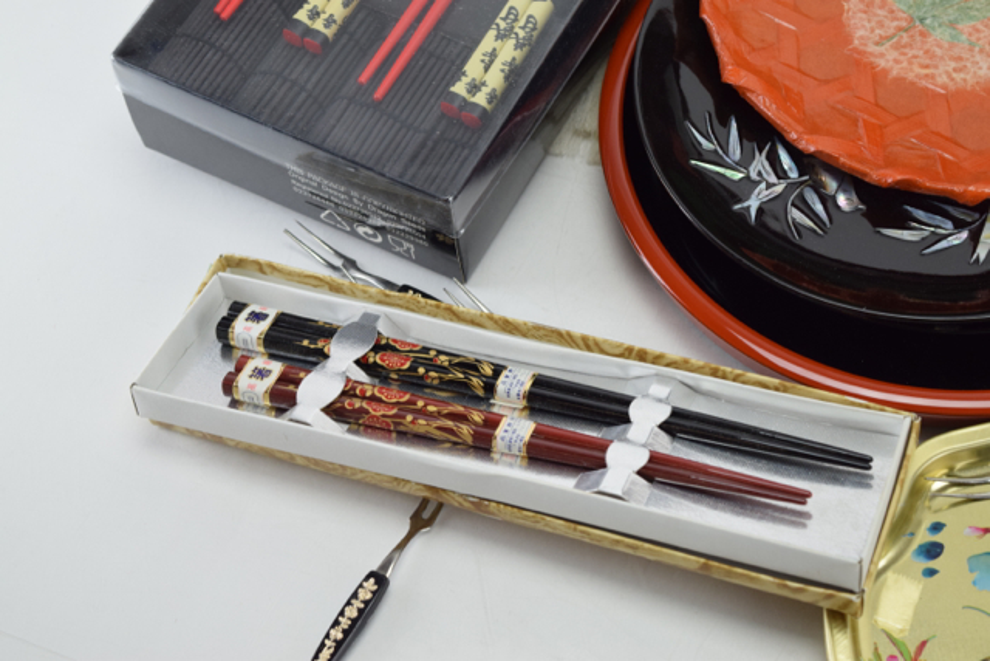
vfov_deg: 18.9
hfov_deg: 28.1
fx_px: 1980
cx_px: 495
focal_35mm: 72
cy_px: 330
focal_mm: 48
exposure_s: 1/125
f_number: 6.3
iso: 800
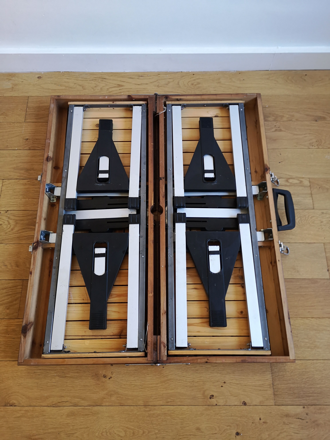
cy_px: 220
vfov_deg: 65.3
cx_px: 165
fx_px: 343
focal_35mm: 27
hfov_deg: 51.4
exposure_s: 1/50
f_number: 1.8
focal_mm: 3.95
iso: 125
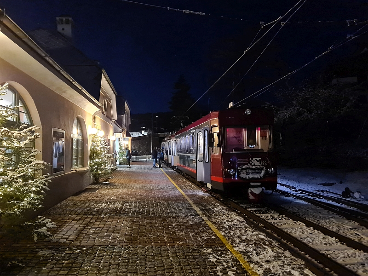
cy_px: 138
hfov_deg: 67.3
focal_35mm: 26
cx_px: 184
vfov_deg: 53.1
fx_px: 276
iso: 1250
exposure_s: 1/25
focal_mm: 5.4
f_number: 1.8
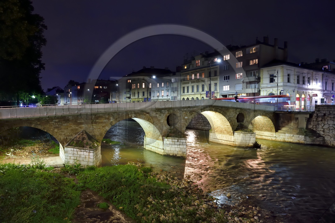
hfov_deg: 73.8
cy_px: 112
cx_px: 168
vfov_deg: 53.1
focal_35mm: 24
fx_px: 223
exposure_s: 1/2.5
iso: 1600
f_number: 6.3
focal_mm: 24
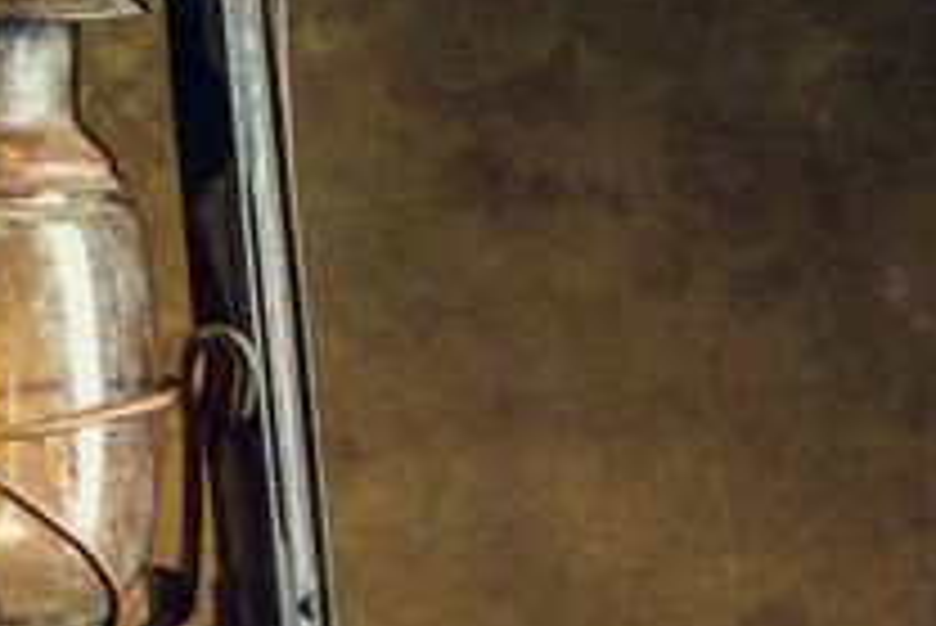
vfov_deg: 3.5
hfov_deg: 5.2
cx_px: -612
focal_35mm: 393
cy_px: 284
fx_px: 10225
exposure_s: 1/250
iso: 100
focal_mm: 105
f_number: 16
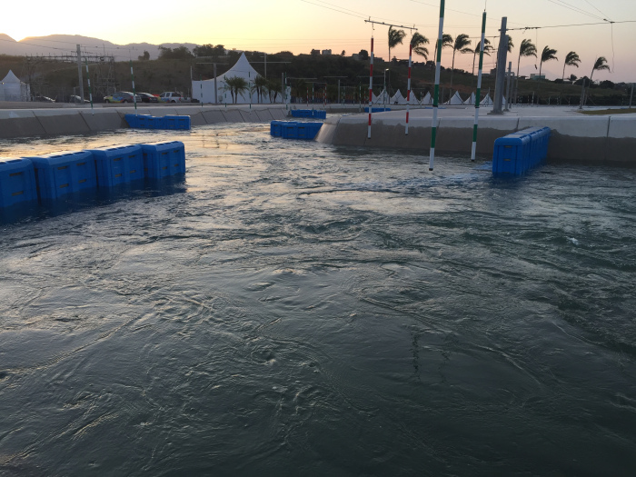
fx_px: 533
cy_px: 238
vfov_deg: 48.2
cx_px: 318
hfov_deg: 61.7
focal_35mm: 29
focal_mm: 4.15
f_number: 2.2
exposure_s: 1/302
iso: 32
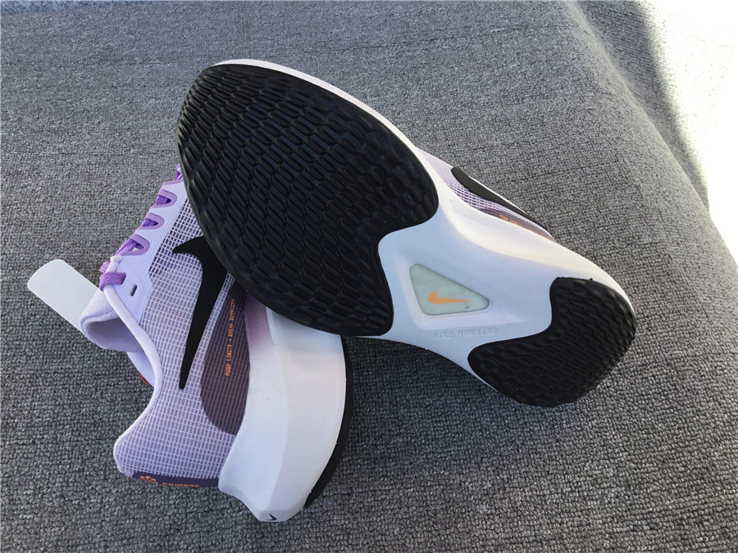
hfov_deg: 58.4
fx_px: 661
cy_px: 276
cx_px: 369
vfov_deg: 45.4
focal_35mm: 31
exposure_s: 1/347
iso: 25
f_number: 2.4
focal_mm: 3.3
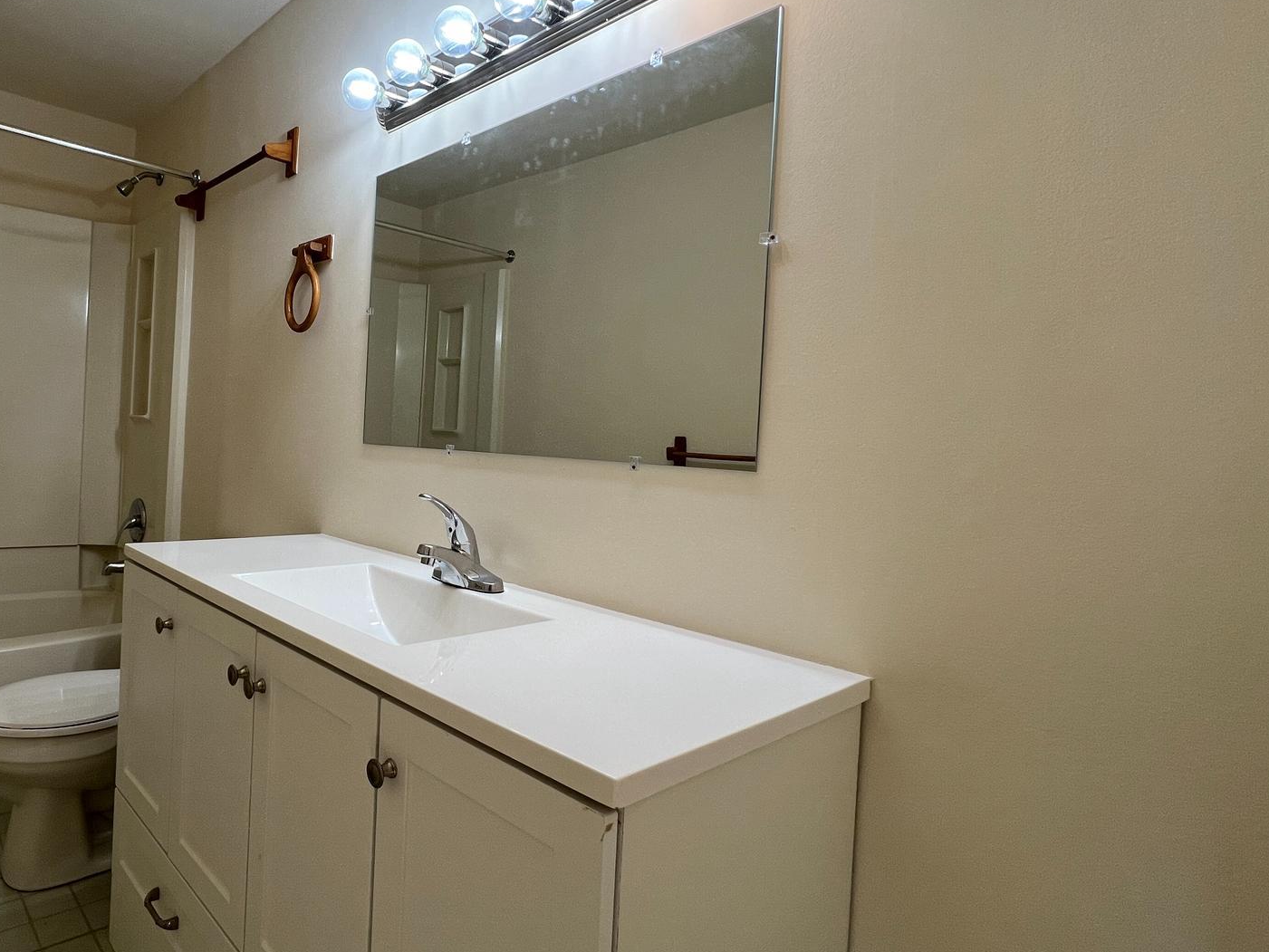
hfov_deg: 81.5
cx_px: 412
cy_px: 451
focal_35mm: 19
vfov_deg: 68.6
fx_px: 697
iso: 80
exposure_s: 1/120
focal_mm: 1.57
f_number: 1.8
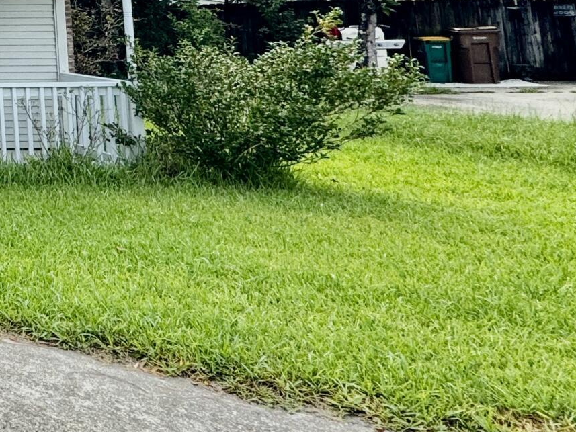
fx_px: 815
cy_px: -48
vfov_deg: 27.1
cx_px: -413
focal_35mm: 49
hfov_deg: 23.6
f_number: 2.2
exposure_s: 1/620
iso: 50
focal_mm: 2.22
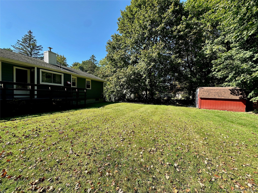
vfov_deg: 85.7
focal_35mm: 14
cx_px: 129
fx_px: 104
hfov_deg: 102.1
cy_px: 96
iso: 40
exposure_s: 1/615
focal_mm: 2.22
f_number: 2.2
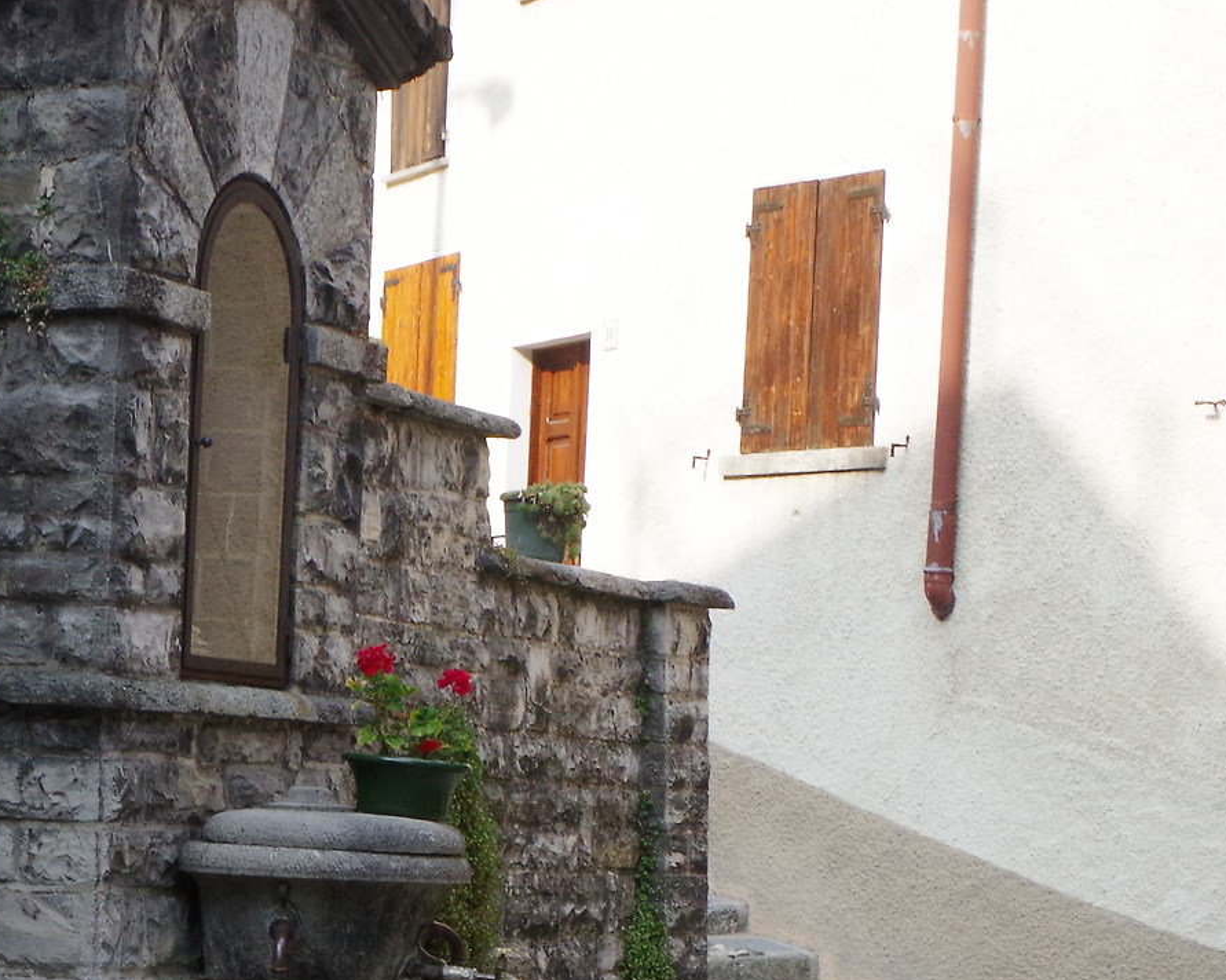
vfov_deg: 14.4
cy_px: 893
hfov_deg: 17.6
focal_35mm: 106
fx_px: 3845
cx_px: -85
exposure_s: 1/200
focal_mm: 28.13
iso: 1250
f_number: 11
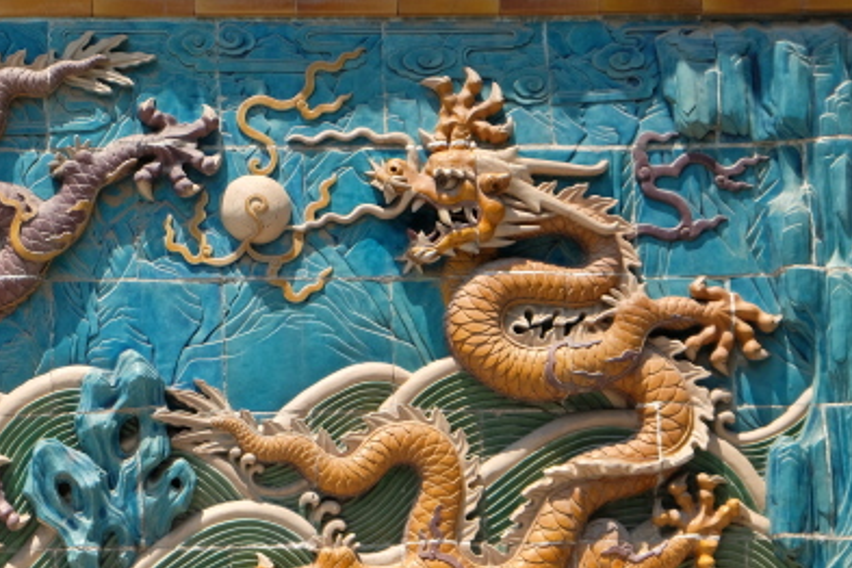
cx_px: 102
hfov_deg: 17.7
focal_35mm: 114
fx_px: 2698
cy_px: 298
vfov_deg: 12.0
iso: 200
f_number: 6.4
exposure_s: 1/400
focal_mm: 42.5
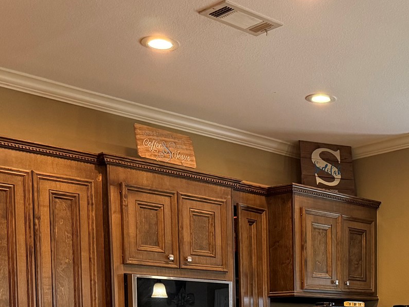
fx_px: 733
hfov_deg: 30.2
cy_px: 377
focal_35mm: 62
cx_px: 346
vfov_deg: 21.8
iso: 320
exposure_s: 1/60
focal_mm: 6.76
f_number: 1.78
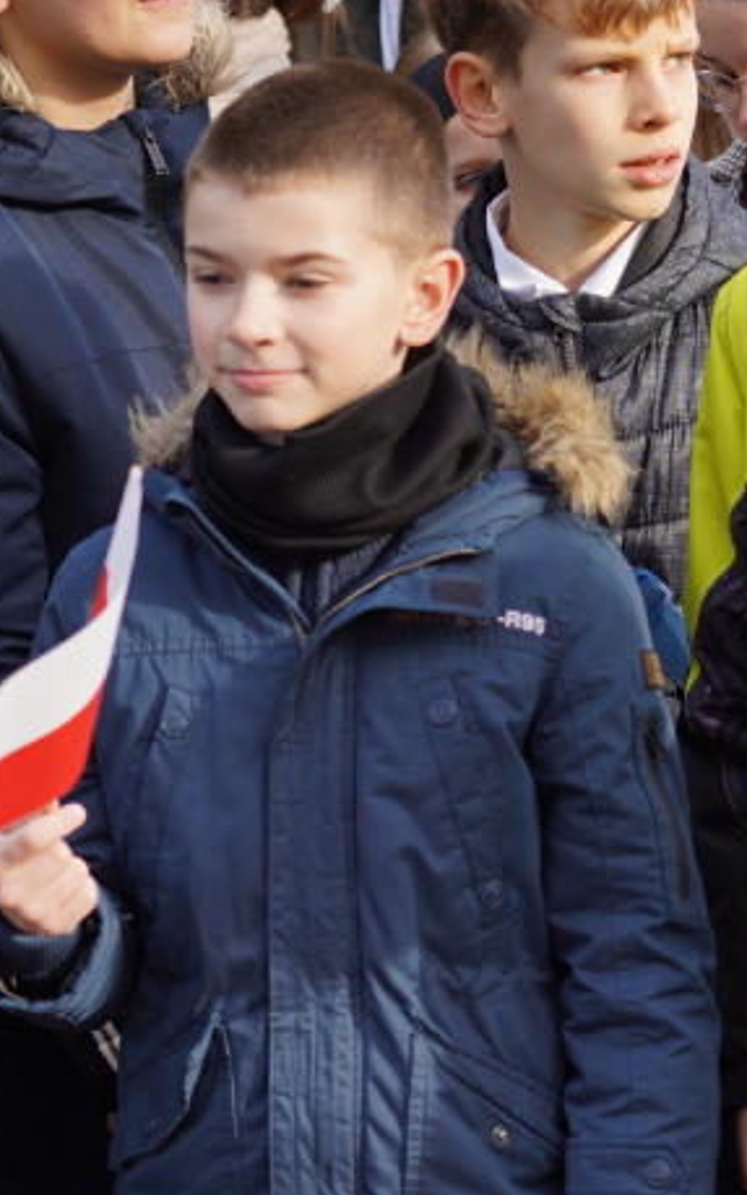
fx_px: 5829
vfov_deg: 11.7
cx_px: 445
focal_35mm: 179
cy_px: 621
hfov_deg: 7.3
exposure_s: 1/200
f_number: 4
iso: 100
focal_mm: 62
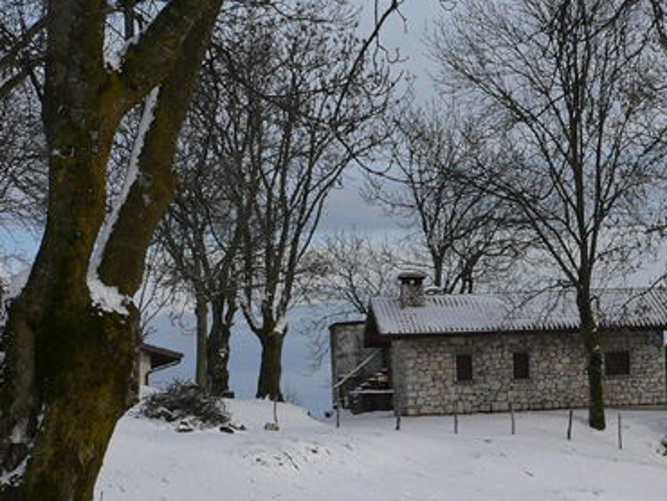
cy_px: 326
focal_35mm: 121
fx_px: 2333
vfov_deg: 12.2
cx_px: 676
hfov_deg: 15.9
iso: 80
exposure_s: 1/500
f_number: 5.2
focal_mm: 9.4
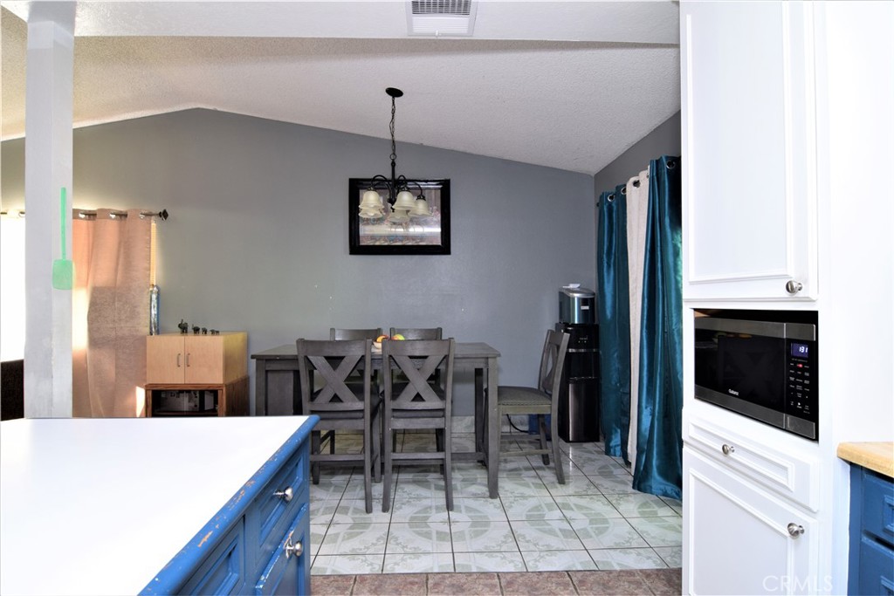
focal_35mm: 18
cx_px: 447
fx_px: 447
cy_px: 298
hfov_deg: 90.0
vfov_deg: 67.4
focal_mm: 12
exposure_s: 1
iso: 400
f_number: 8
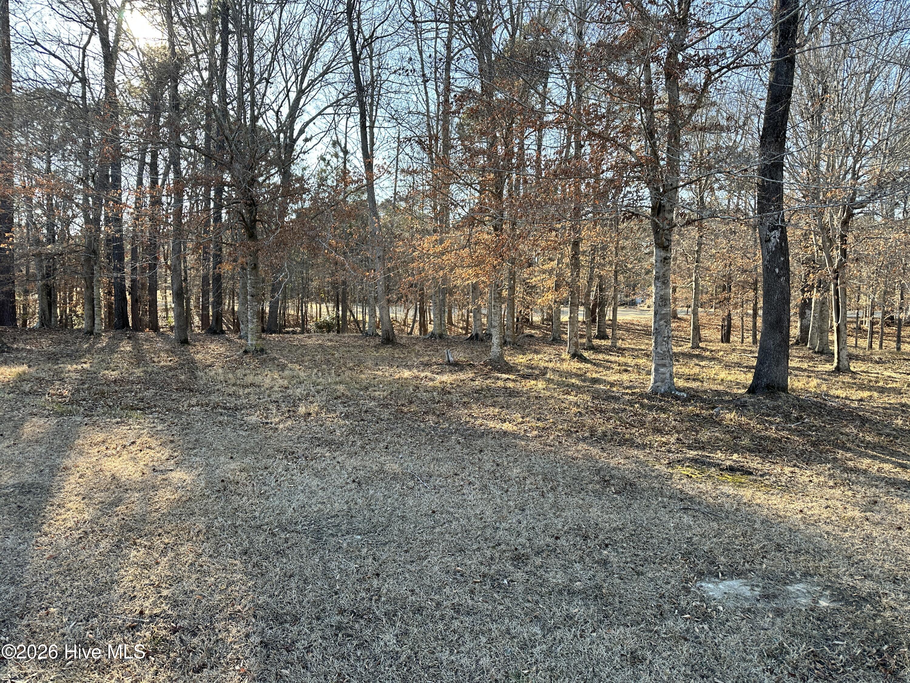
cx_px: 455
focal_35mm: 24
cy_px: 342
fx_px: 631
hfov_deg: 71.6
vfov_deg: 56.8
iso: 80
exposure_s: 1/638
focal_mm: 6.86
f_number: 1.78
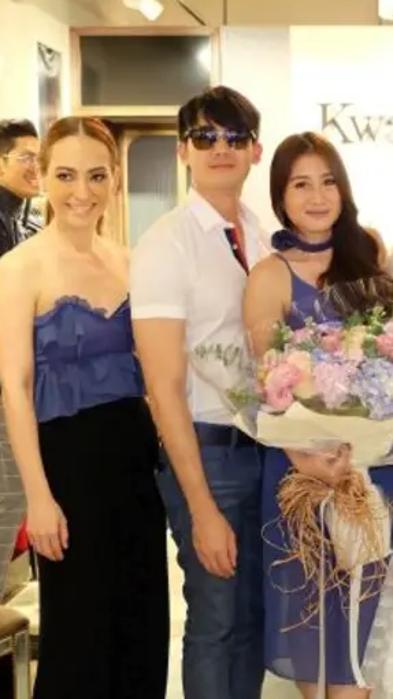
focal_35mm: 64
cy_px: 349
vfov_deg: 32.8
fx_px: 1187
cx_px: 435
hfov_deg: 18.1
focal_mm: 26.9
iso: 3200
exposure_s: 1/30
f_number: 4.5
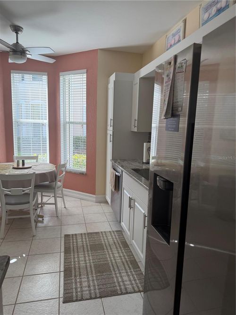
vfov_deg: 71.6
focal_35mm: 24
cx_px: 118
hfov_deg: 56.8
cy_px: 158
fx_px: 218
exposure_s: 1/258
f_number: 1.78
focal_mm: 6.76
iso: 80
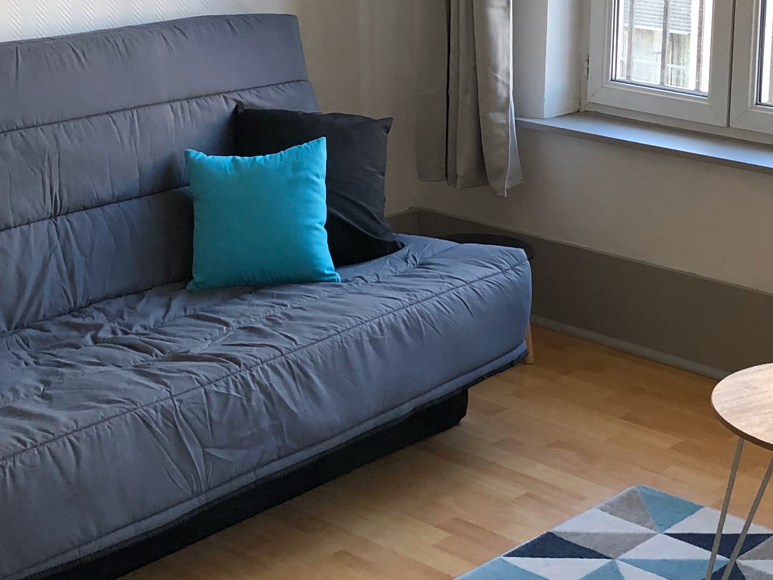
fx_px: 1697
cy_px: 75
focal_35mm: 76
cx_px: 518
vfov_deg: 19.1
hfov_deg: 25.5
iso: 32
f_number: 1.8
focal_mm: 4
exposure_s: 1/30
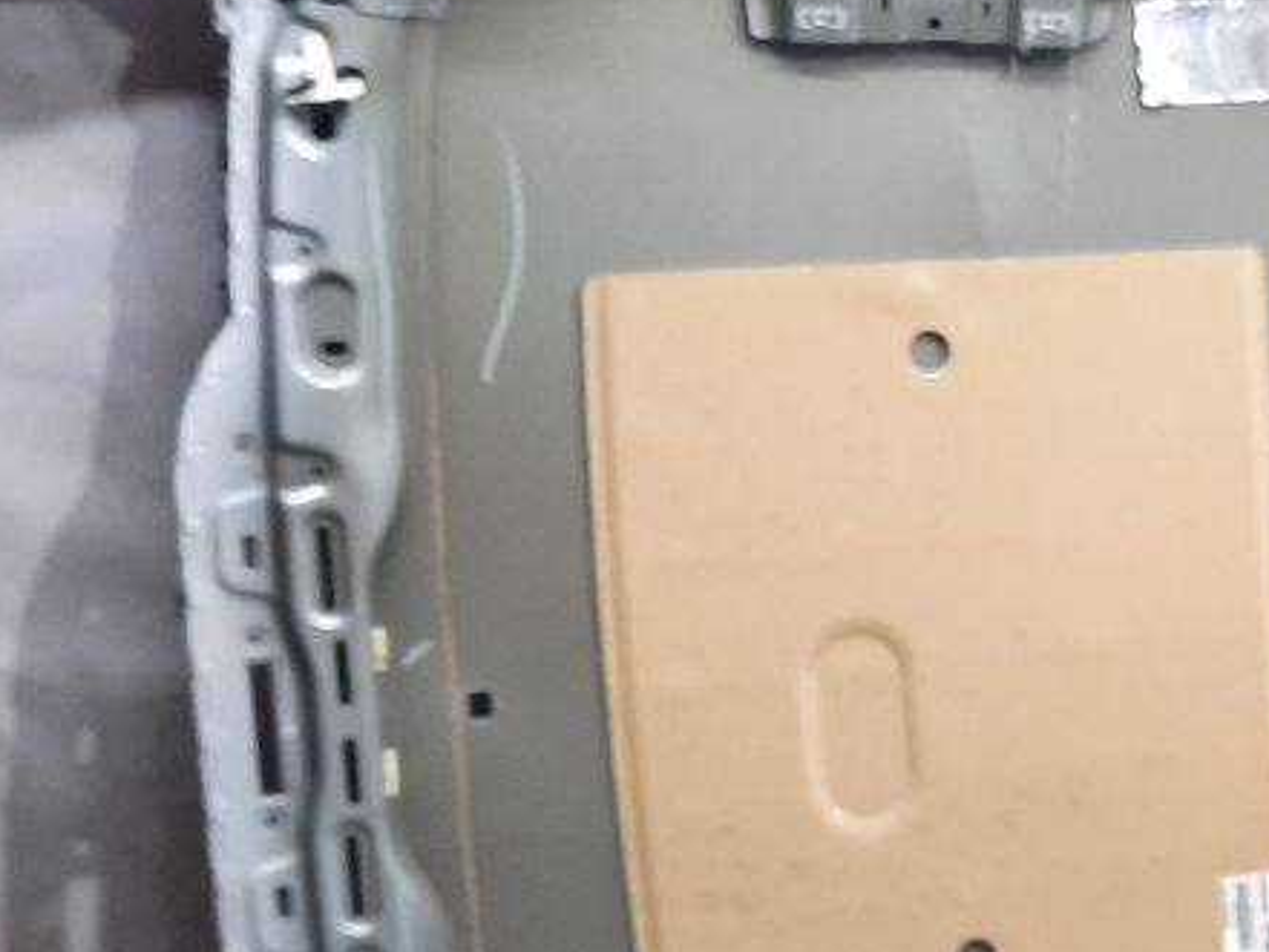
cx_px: 1327
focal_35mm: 68
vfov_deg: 21.5
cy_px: 650
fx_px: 2494
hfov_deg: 26.7
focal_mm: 4.6
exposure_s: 1/50
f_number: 2
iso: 250
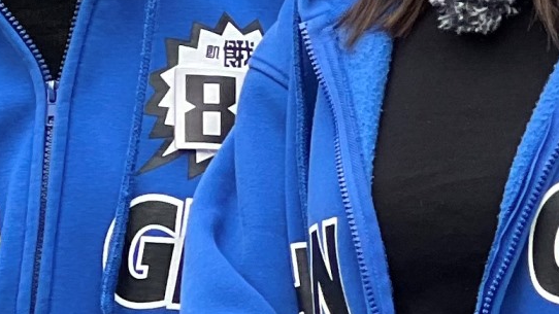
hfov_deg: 8.1
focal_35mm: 266
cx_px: 353
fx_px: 3943
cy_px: -149
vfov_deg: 4.5
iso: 25
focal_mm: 9
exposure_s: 1/121
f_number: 2.8
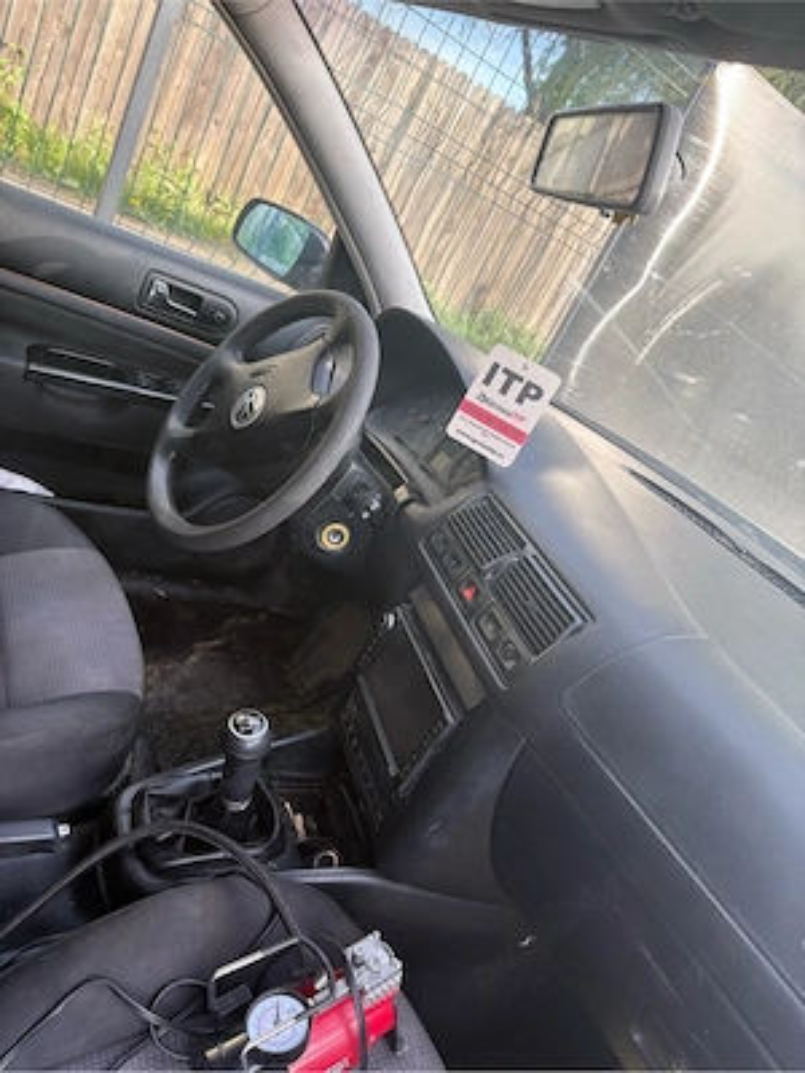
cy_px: 536
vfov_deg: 67.3
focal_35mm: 26
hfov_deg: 53.1
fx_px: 806
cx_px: 402
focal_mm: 5.96
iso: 32
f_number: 1.6
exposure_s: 1/139
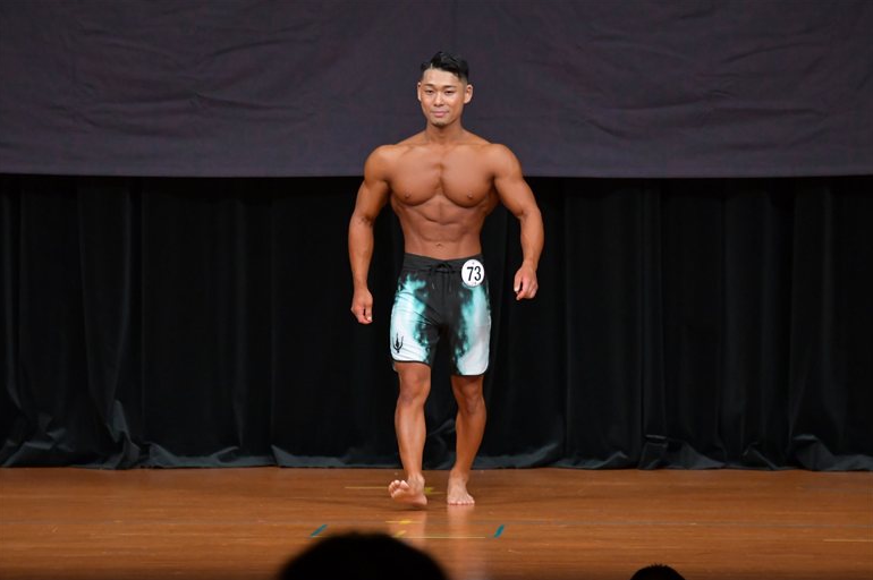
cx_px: 435
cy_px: 291
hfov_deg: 7.2
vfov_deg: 4.8
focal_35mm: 287
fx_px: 6954
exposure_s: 1/400
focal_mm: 190
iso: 4000
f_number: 5.6
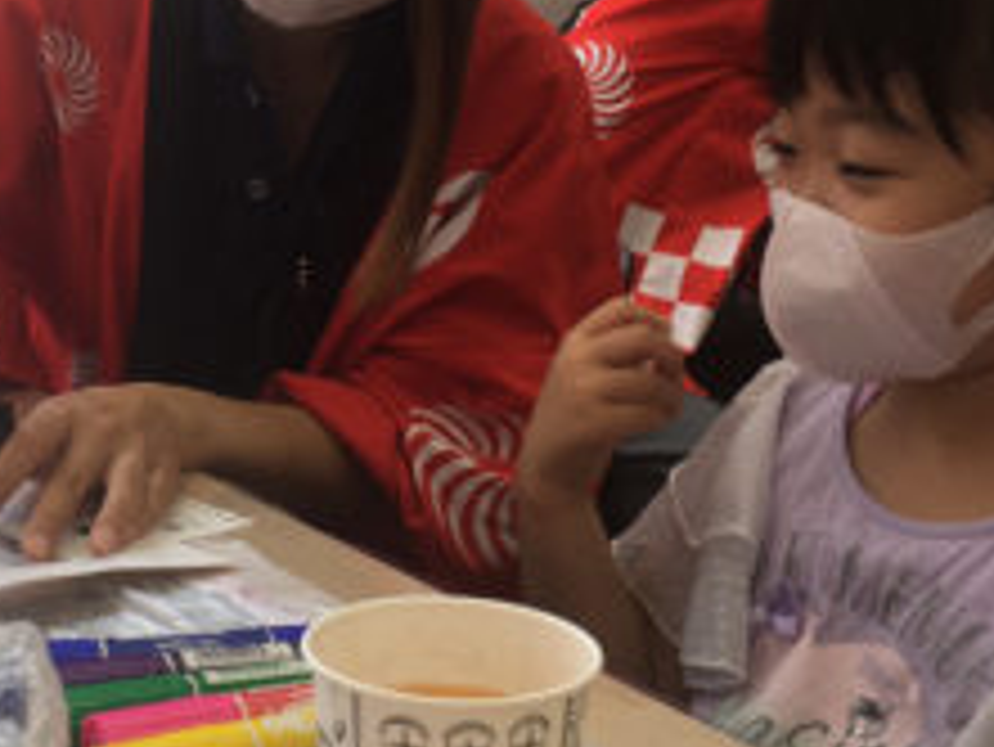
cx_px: 292
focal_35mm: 59
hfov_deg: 32.3
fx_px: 1695
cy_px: 292
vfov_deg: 24.8
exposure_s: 1/140
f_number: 2.2
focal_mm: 4.15
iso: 25
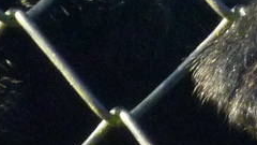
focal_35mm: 1055
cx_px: 330
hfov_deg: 2.0
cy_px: 89
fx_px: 7189
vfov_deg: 1.2
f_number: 5.9
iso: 400
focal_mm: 26
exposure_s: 1/100
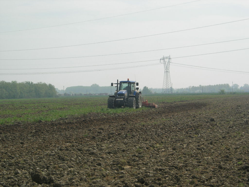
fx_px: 813
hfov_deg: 17.4
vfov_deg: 13.1
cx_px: 124
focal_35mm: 113
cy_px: 94
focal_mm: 23.4
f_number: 8.2
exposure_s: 1/372
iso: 64
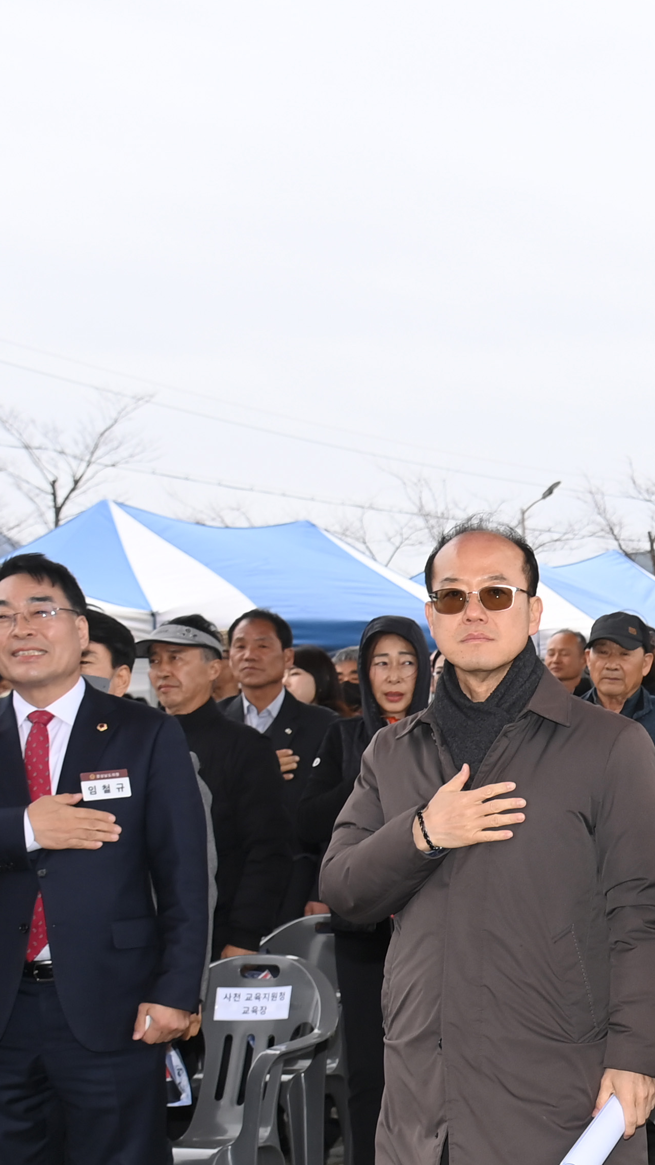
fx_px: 2996
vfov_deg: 21.8
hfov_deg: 11.5
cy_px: 902
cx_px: 1225
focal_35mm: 97
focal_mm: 38
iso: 250
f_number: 6.3
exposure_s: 1/250
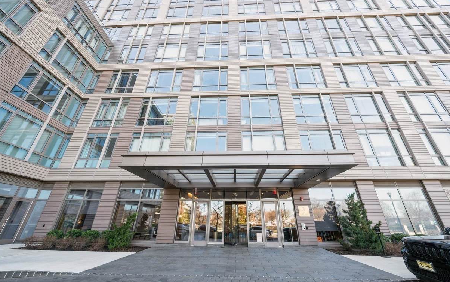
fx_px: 159
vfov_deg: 82.8
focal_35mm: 13
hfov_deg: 109.3
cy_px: 146
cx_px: 229
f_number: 5
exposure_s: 1/60
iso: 200
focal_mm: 12
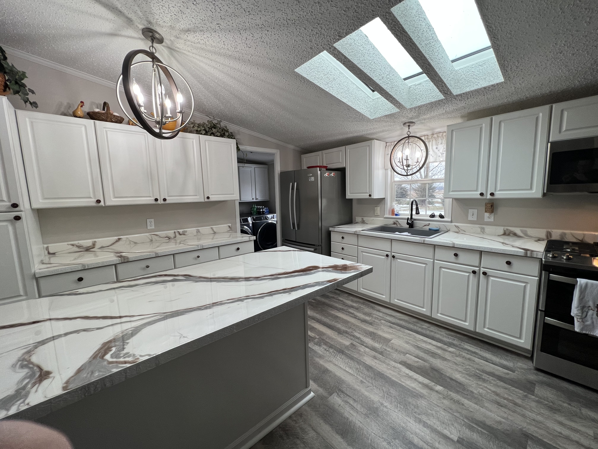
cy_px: 224
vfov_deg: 89.9
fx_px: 225
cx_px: 299
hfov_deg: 106.2
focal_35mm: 13
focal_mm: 1.57
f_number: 1.8
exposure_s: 1/120
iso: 80
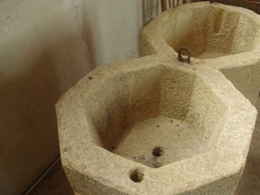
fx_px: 263
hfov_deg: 52.3
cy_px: 97
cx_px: 155
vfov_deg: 40.7
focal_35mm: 35
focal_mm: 7.2
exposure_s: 1/13
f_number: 2.8
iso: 100
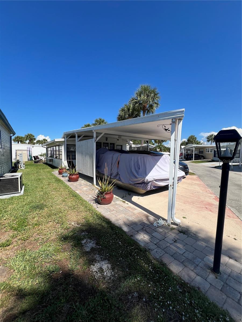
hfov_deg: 89.9
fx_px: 121
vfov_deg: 106.2
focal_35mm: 13
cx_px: 121
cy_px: 161
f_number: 1.8
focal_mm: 1.57
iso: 32
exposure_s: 1/1672
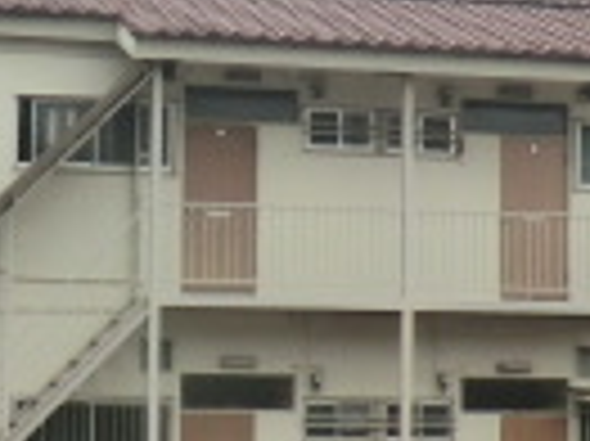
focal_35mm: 117
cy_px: 274
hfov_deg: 16.8
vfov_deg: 12.6
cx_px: 171
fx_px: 1992
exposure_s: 1/1000
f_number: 3.2
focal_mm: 4.3
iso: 80
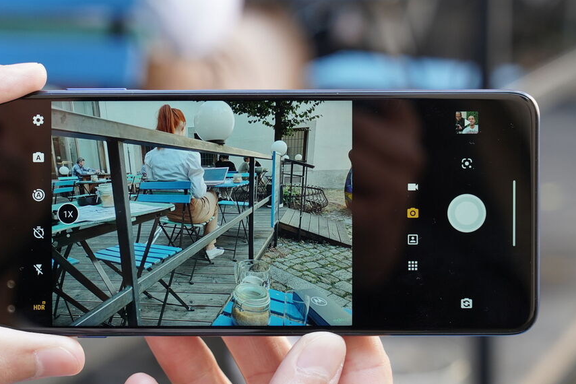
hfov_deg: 27.7
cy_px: 215
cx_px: 255
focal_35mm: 73
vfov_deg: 18.7
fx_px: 1168
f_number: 6.3
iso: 800
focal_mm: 65
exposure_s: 1/160
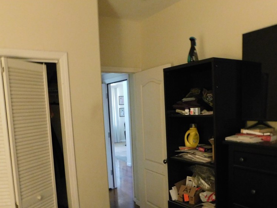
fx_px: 256
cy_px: 142
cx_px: 136
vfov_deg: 43.4
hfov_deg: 56.8
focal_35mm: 32
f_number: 3
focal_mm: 4
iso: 800
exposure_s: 1/5
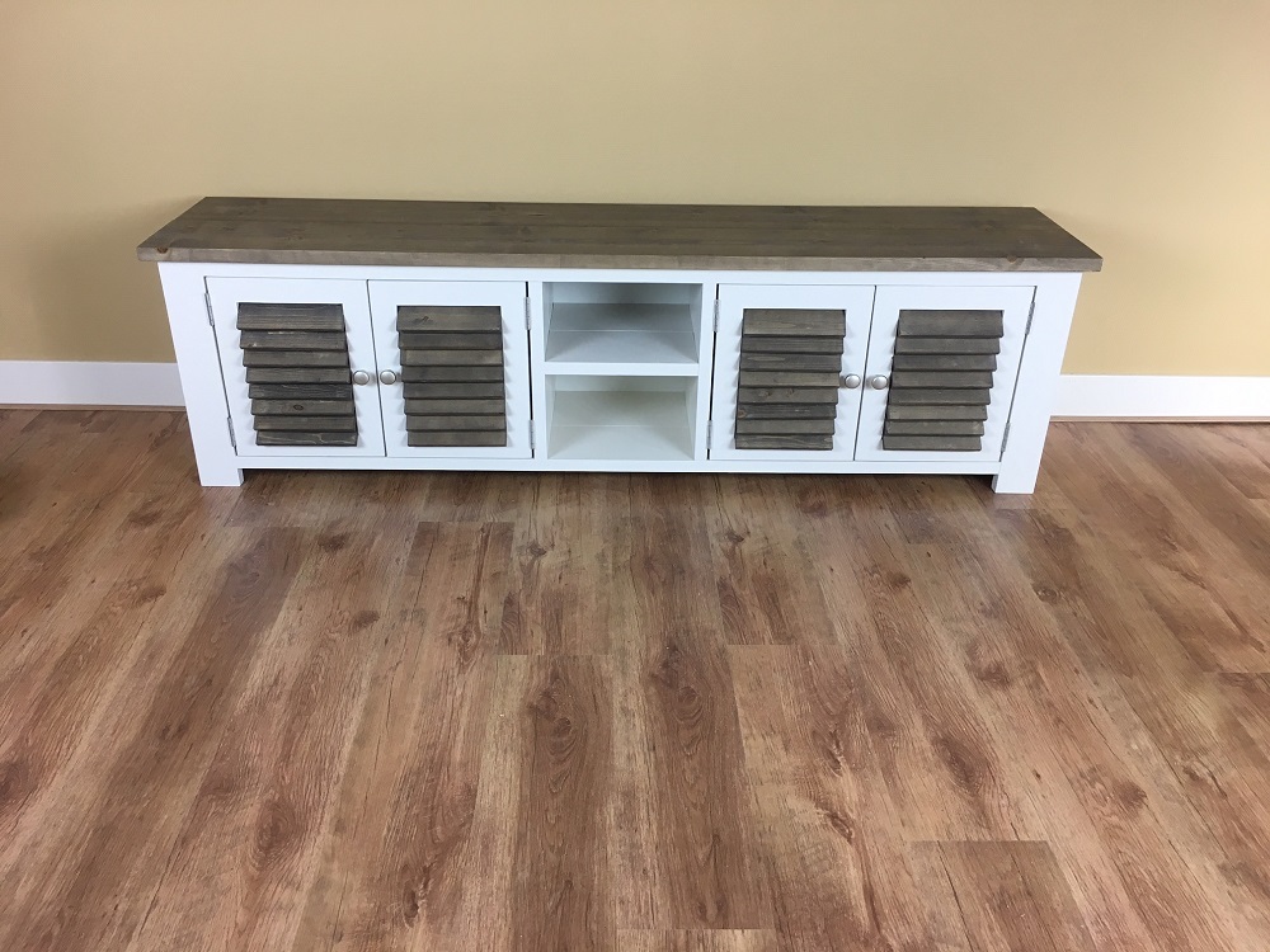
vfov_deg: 48.2
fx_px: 1064
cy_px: 476
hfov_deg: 61.7
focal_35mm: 29
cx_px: 635
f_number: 2.2
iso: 32
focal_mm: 4.15
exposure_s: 1/33
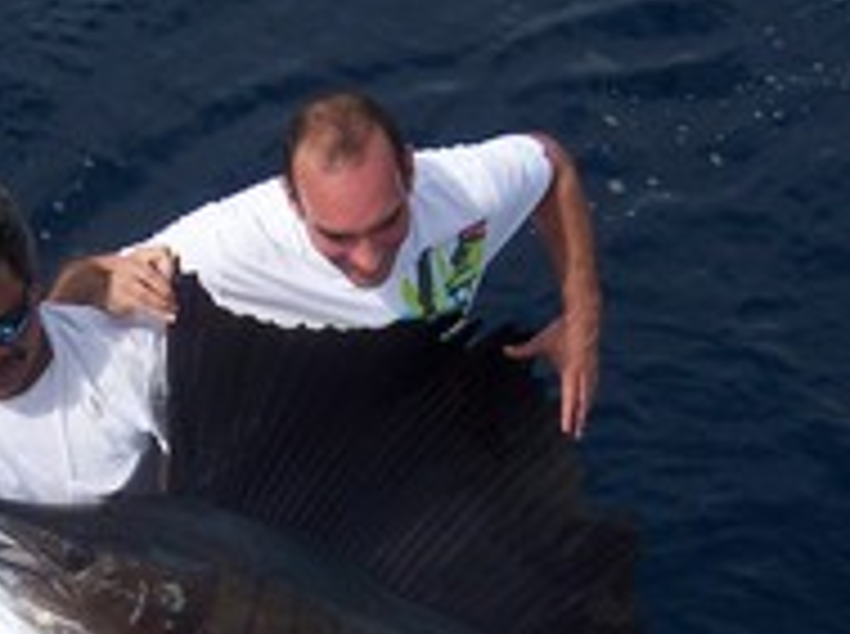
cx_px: 166
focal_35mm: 70
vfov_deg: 20.5
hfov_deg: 27.3
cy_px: 589
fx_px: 1716
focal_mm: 5.5
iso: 80
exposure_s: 1/1000
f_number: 4
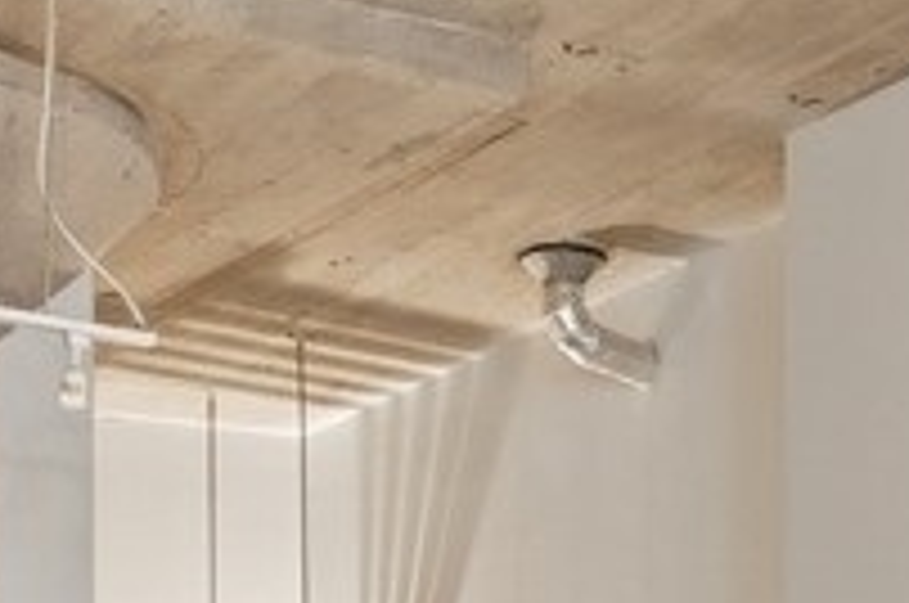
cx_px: 832
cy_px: 1359
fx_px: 3202
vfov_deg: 9.7
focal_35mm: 127
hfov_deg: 15.9
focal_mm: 16
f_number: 8
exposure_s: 1/2.5
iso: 320
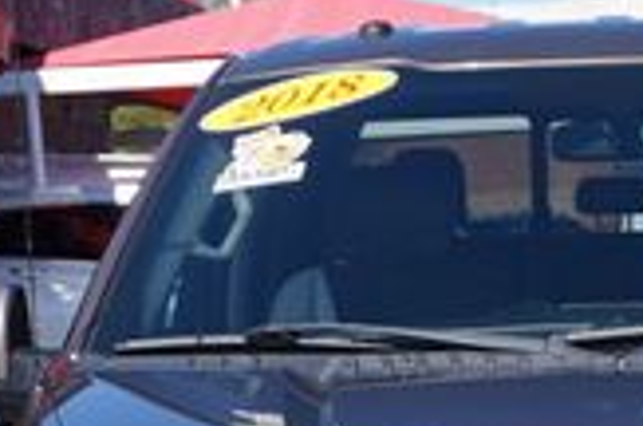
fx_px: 2210
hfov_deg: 16.4
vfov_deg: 10.5
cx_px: 509
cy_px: 726
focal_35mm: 124
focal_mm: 21
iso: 100
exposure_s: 1/250
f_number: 8
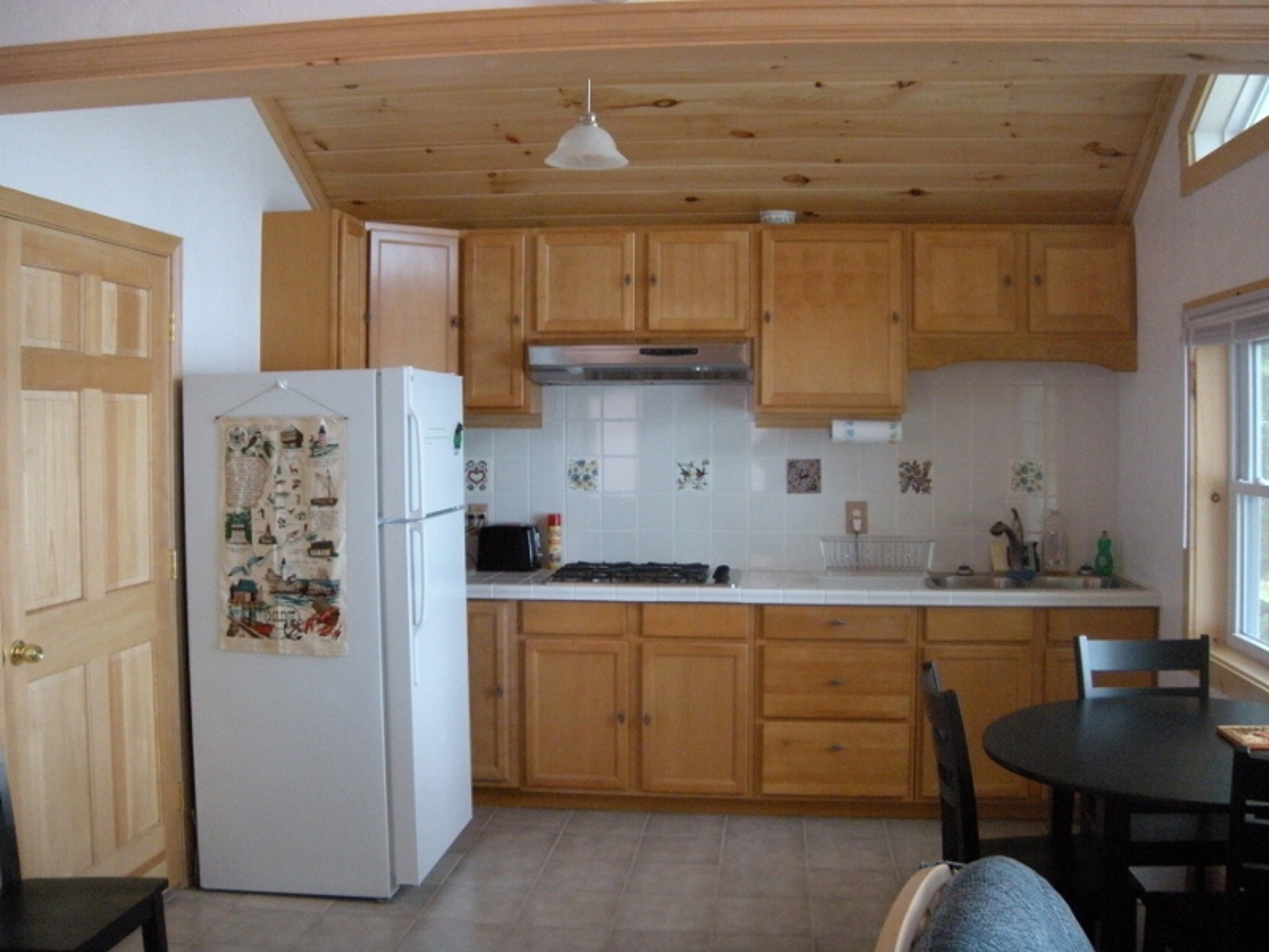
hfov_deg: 52.6
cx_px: 634
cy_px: 476
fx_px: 1283
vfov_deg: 40.7
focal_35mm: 35
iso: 400
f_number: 3.8
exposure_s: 1/60.4
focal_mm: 5.9
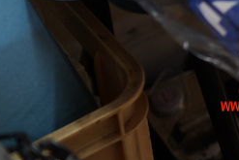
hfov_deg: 9.7
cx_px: 477
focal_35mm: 198
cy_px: -236
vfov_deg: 6.6
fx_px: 1315
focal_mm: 35
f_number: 2
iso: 160
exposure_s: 1/40
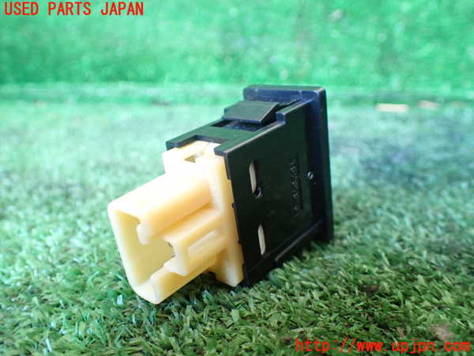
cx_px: 237
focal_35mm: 30
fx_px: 411
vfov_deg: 46.8
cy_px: 178
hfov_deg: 60.0
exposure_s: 1/50
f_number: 2.3
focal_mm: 5.4
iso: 800
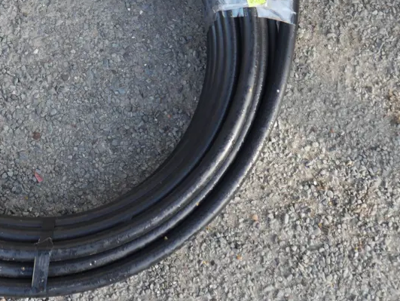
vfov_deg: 17.9
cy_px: 31
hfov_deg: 23.6
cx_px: 58
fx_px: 937
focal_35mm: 81
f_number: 4.6
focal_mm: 21
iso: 200
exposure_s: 1/100
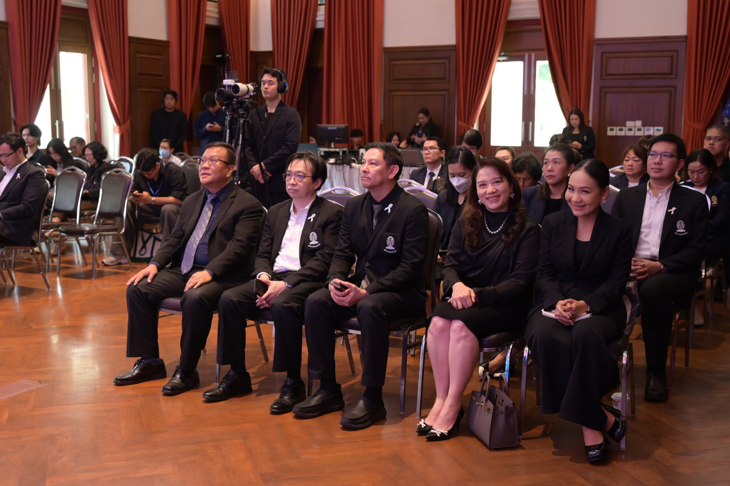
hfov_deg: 46.4
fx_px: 851
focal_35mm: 42
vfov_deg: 31.9
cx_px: 365
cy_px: 243
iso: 1250
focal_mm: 42
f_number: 4
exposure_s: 1/60
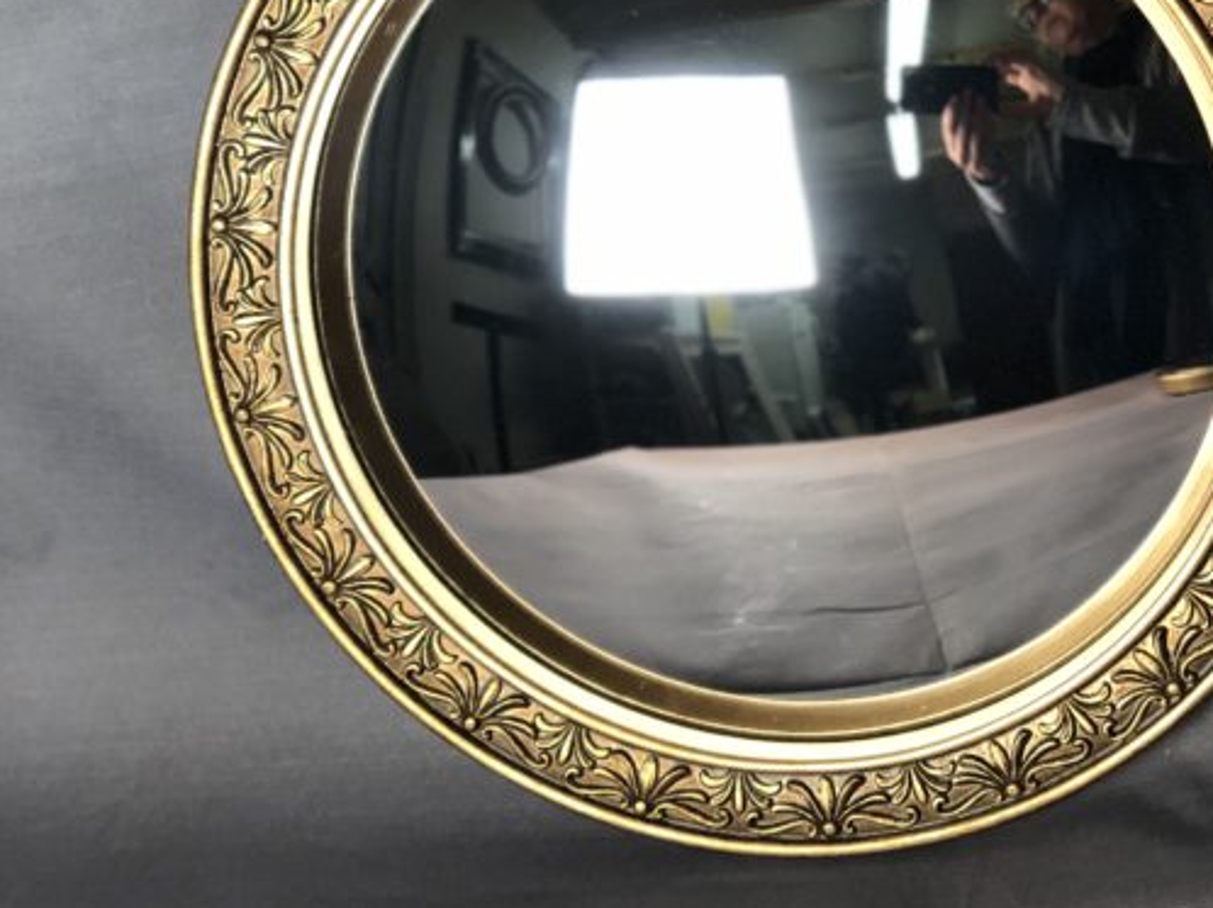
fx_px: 3748
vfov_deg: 13.8
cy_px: 394
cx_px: 1050
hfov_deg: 18.1
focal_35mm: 107
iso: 100
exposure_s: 1/50
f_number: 2.4
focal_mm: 6
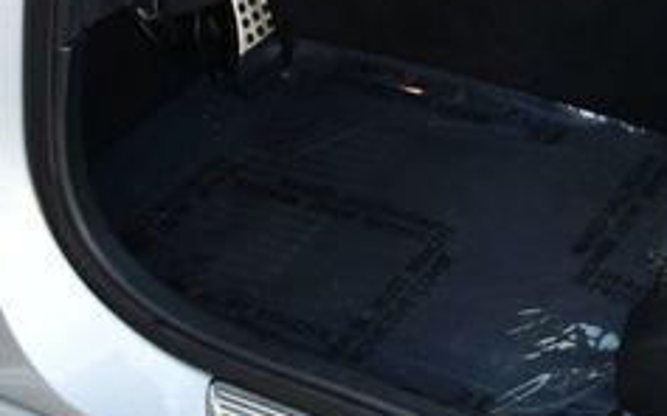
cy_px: -67
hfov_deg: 19.8
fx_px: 1799
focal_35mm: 99
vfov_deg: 12.9
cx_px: 788
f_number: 3.5
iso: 640
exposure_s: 1/250
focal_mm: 18
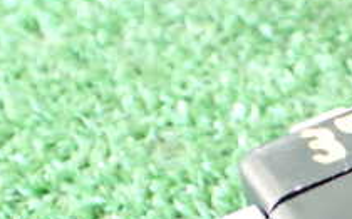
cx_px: 446
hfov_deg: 20.9
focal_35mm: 91
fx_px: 873
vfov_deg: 14.0
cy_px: 257
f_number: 2.3
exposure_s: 1/100
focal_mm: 5.4
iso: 800
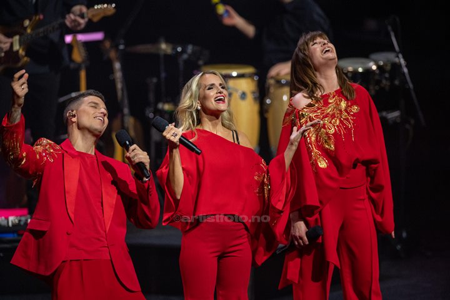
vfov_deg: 4.6
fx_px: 3747
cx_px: 225
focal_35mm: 300
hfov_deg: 6.9
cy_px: 150
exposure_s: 1/1000
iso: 2500
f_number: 2.8
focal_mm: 300
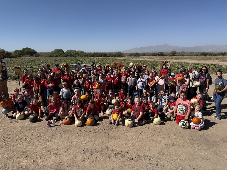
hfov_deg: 71.6
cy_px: 85
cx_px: 114
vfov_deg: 56.8
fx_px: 157
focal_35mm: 24
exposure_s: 1/6173
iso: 80
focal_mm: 6.76
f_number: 1.78
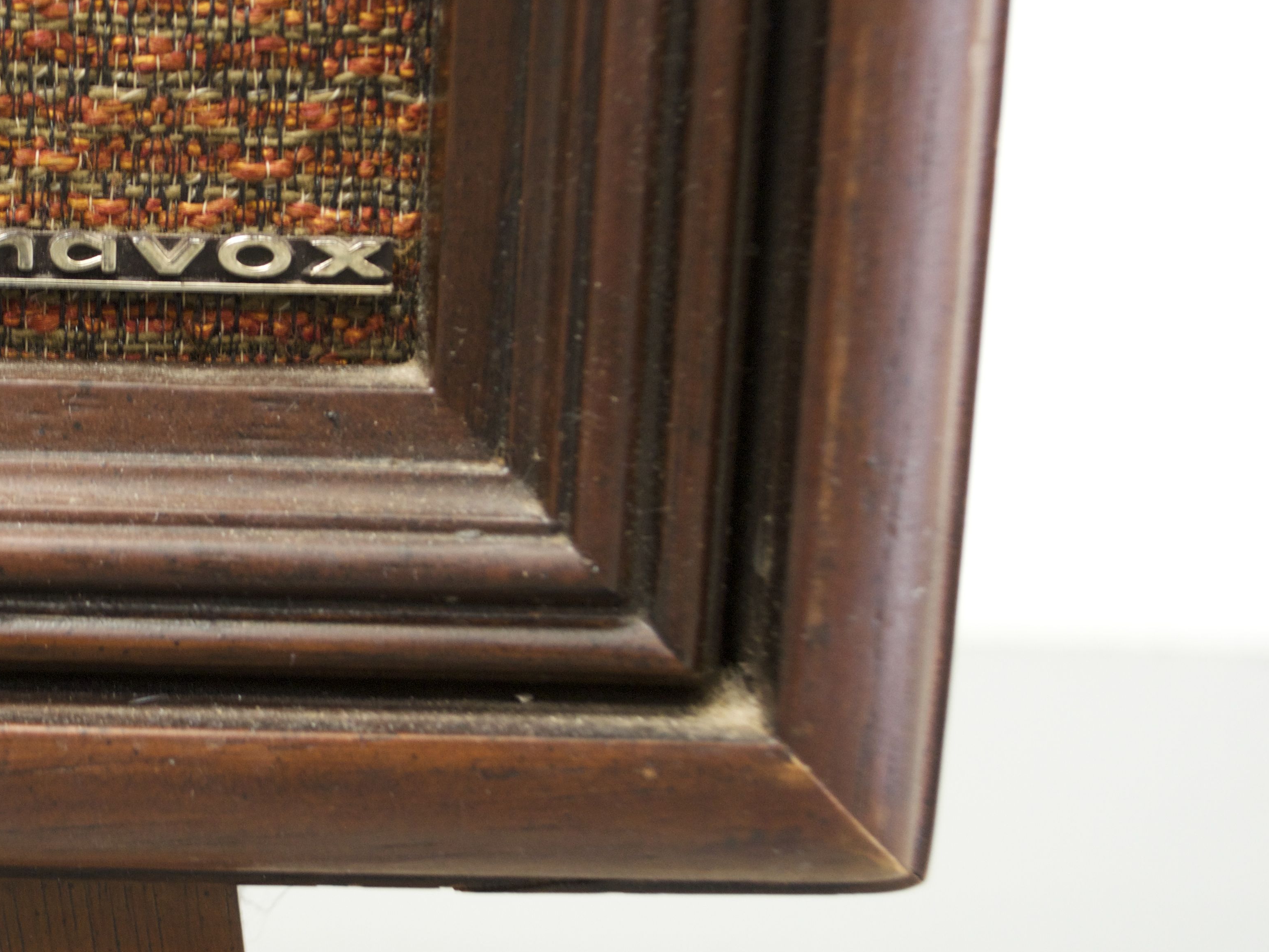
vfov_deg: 17.6
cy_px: 390
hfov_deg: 22.6
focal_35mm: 84
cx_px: 83
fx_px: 3079
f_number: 4.5
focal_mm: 30
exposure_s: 1/15
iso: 640
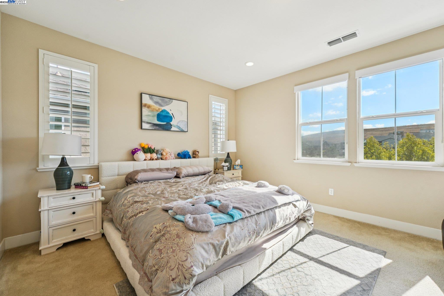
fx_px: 173
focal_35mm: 14
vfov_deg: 81.2
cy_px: 148
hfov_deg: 104.3
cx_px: 222
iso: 640
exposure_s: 1/200
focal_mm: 14
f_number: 8
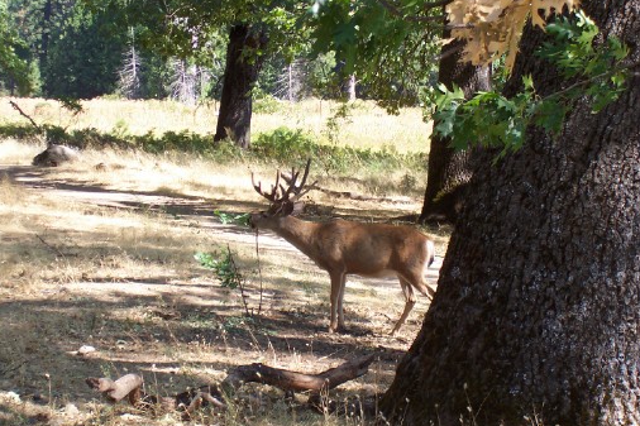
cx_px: 320
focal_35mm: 116
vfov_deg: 11.8
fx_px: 2061
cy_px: 214
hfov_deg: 17.6
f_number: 4.8
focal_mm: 16.8
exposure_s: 1/125
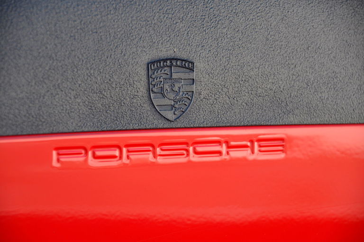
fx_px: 2045
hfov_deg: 10.2
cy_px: 121
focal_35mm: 202
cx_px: 182
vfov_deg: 6.8
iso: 500
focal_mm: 135
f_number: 6
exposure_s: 1/160
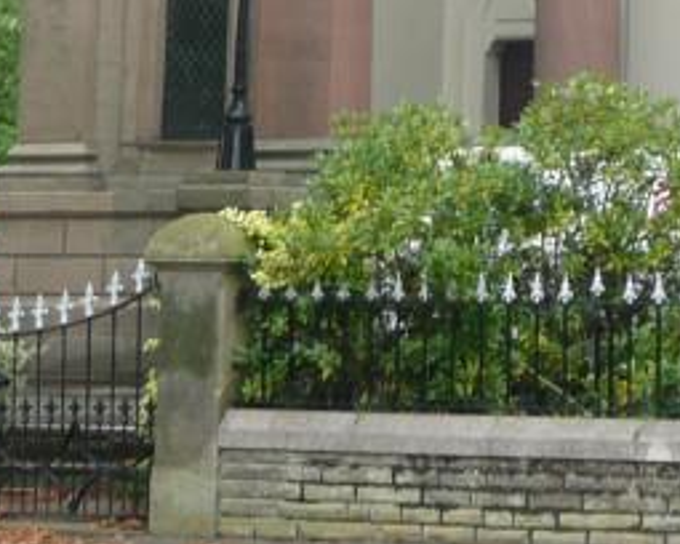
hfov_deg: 12.0
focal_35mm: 157
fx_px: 3160
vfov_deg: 9.5
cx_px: 819
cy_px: -344
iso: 100
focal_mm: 6.5
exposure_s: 1/80
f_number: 3.9
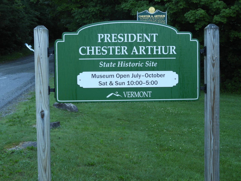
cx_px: 120
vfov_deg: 22.6
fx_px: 453
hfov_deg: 29.8
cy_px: 90
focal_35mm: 65
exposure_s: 1/50
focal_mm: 11.6
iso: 100
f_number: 4.2
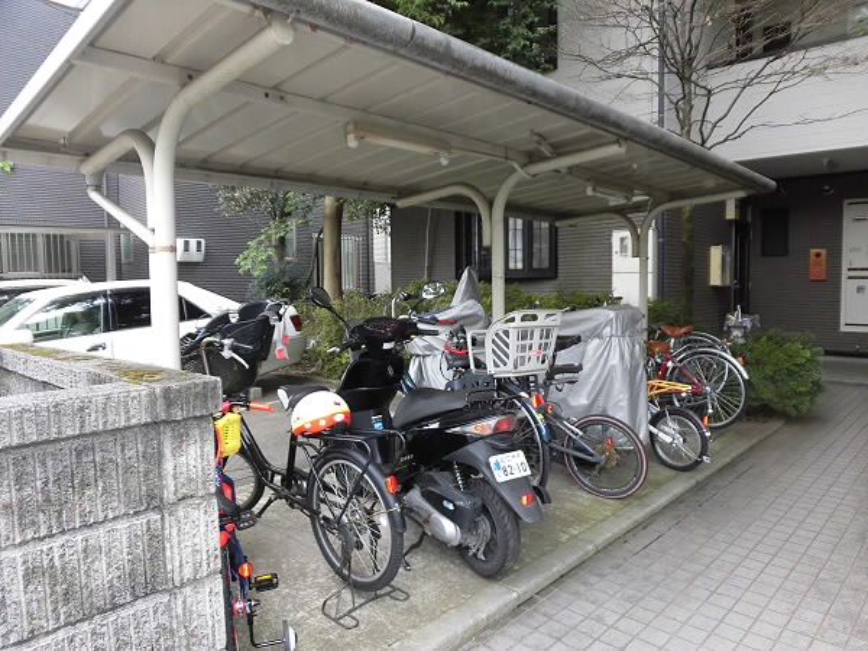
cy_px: 326
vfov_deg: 56.8
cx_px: 434
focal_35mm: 24
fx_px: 602
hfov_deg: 71.6
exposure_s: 1/80
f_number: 3.1
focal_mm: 4.3
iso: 100
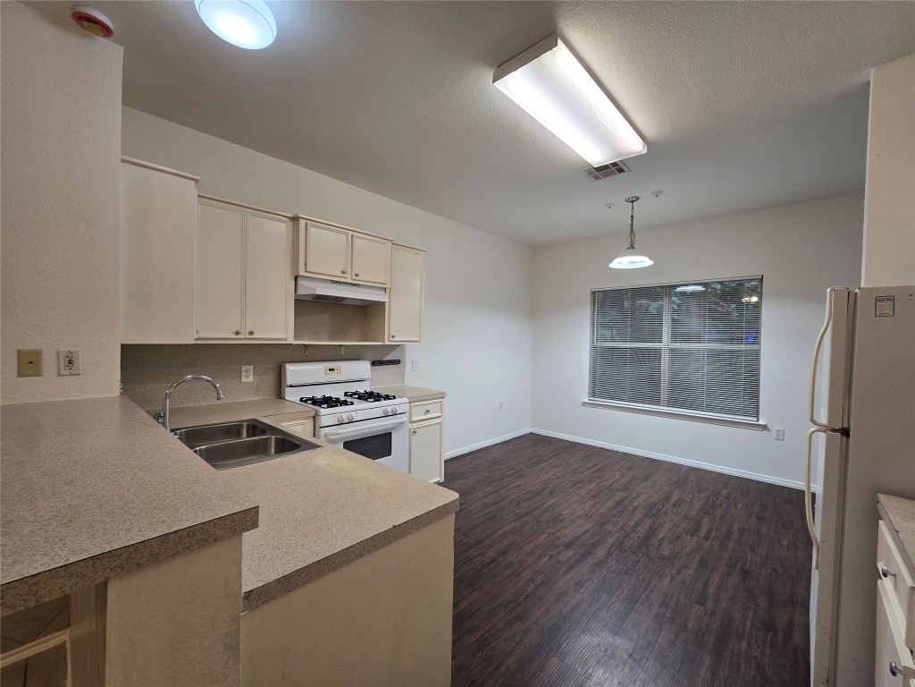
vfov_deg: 89.9
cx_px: 458
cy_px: 344
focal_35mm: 13
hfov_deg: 106.2
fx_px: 344
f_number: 2.2
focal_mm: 2.2
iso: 64
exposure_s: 1/60
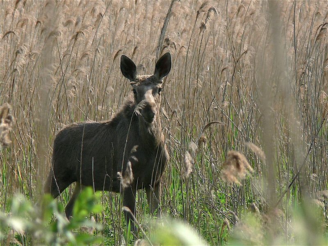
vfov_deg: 2.2
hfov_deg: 3.0
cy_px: 123
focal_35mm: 669
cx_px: 164
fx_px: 6339
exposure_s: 1/320
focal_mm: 88.8
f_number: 5.6
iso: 80
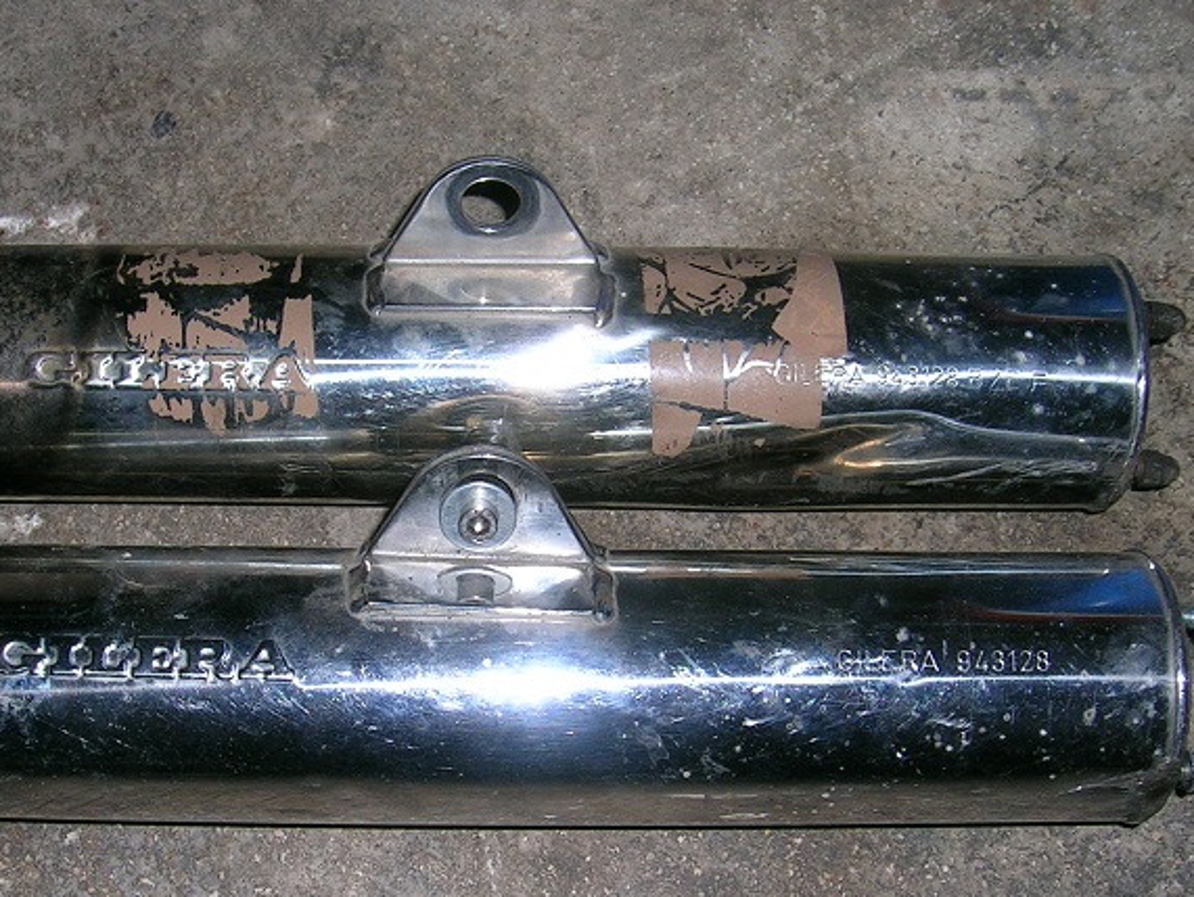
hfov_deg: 38.7
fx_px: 1691
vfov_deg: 29.6
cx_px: 483
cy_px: 560
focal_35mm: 49
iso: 50
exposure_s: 1/60.1
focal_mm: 5.4
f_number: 4.8
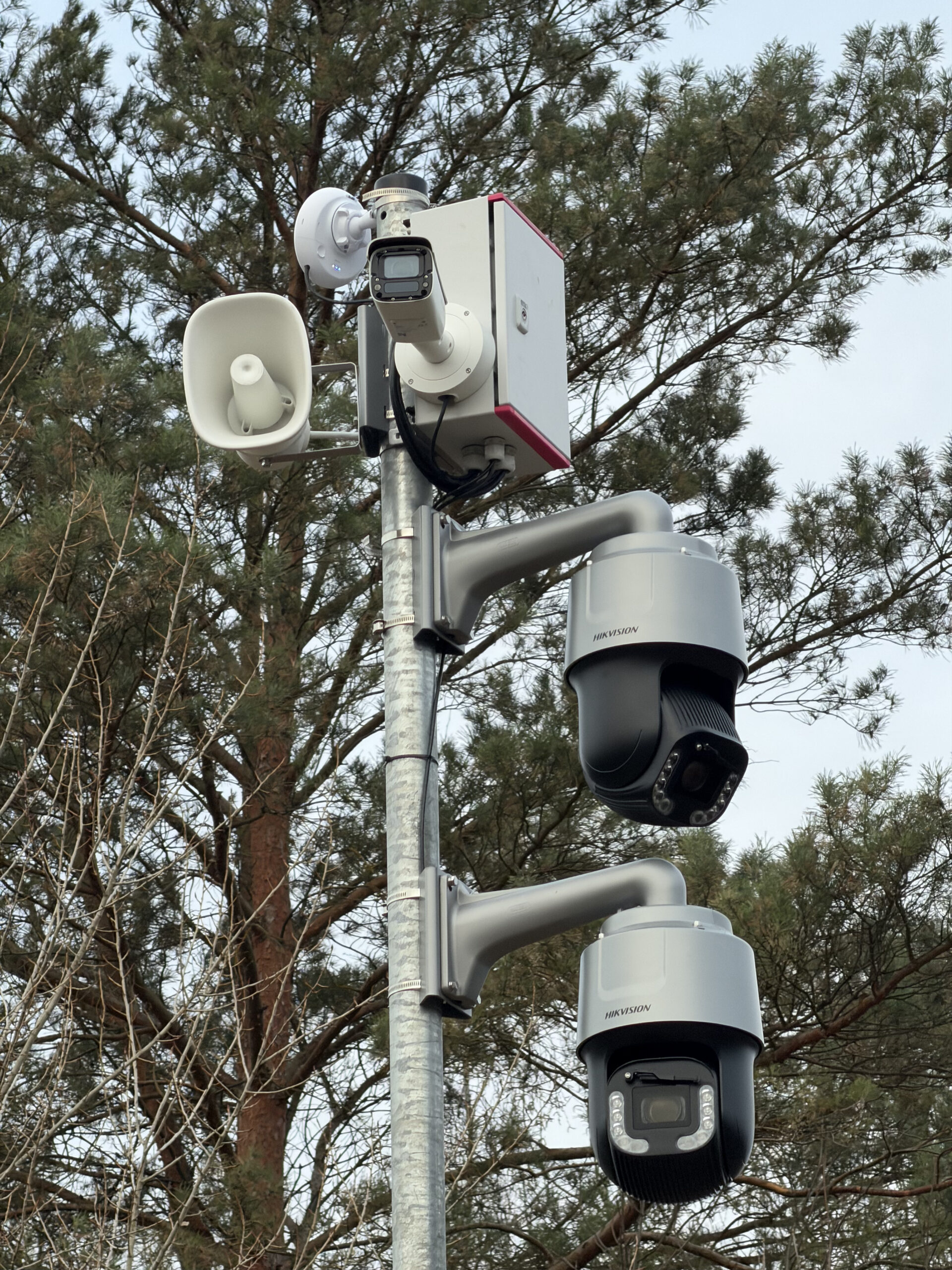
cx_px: 476
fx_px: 7334
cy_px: 635
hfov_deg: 7.4
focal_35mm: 200
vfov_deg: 9.9
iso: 100
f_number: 2.8
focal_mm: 16.89
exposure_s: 1/121
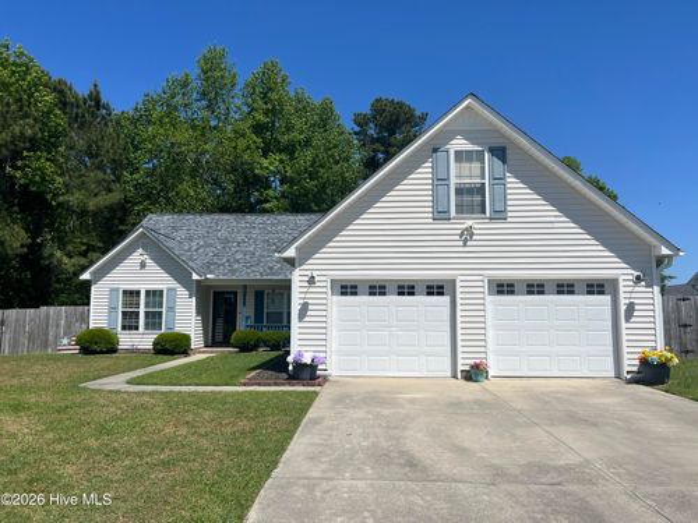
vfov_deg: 53.1
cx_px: 349
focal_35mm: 26
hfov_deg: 67.3
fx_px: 524
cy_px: 262
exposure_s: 1/8696
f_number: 1.5
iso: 50
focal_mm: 5.7
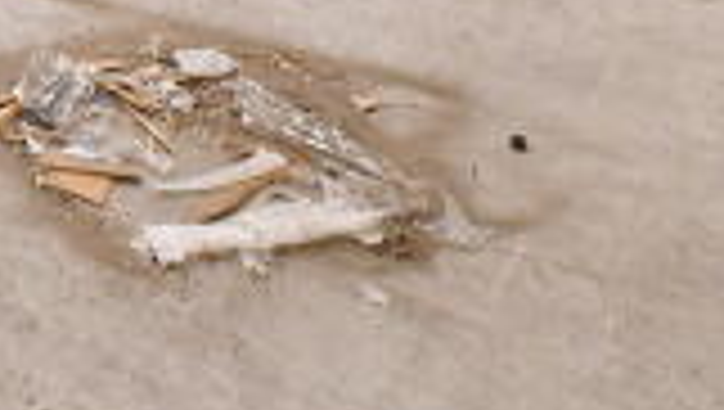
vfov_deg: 9.2
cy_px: -975
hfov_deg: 18.9
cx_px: -481
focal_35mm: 93
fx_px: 1787
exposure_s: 1/60
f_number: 5
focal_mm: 14
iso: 2500
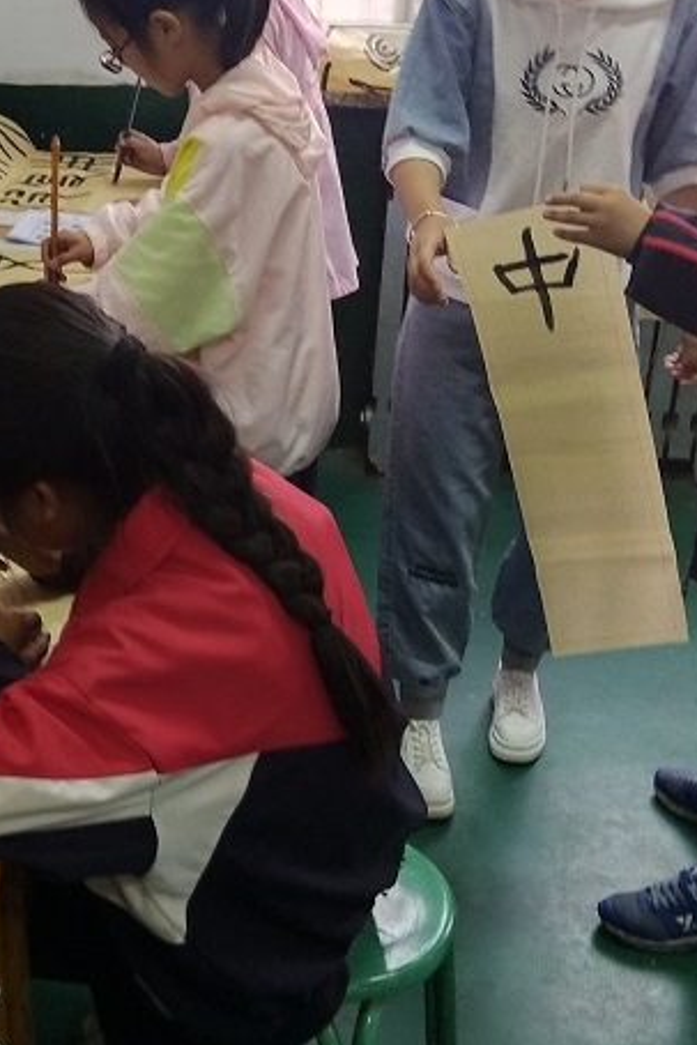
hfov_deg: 22.2
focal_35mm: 61
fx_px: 1770
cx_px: 228
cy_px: 559
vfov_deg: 32.9
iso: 489
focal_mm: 3.95
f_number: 1.8
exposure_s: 1/100
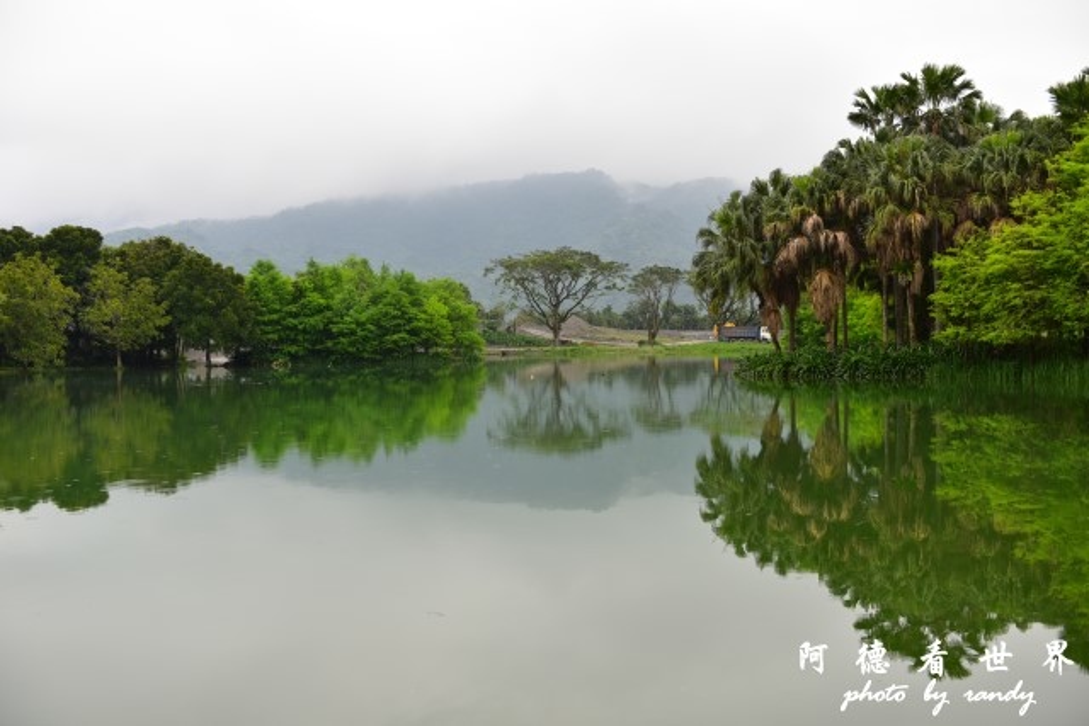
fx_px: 1210
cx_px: 544
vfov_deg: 33.4
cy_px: 363
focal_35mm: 40
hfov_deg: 48.4
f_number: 4
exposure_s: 1/125
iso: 100
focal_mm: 40
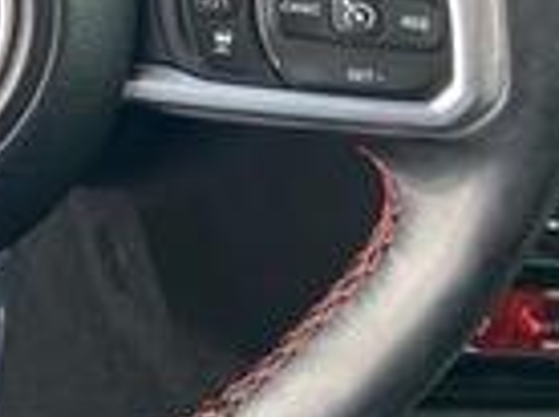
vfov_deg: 15.0
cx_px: -271
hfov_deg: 18.4
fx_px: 1531
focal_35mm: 95
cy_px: -93
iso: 125
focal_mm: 4.25
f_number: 1.8
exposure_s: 1/121
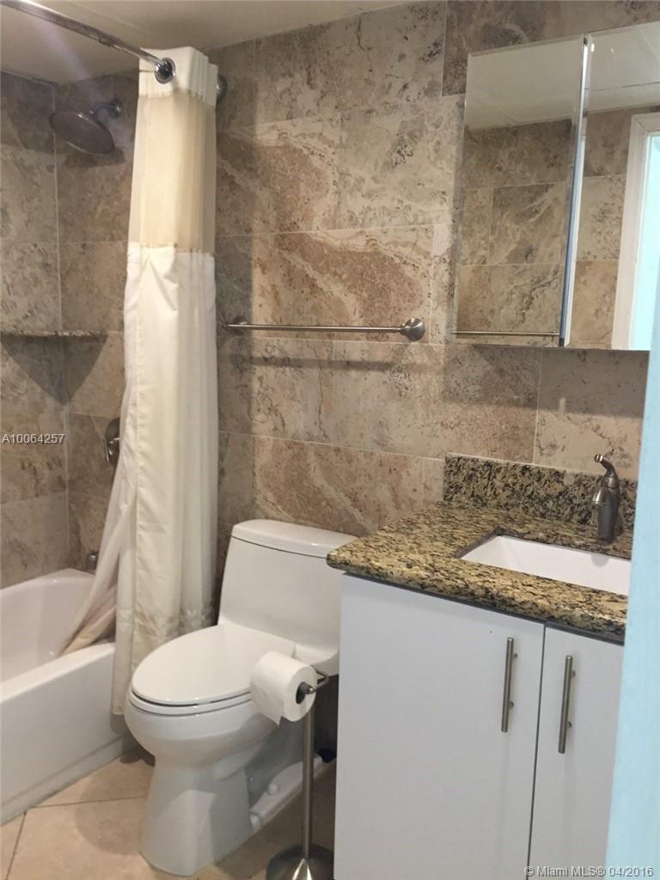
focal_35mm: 29
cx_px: 330
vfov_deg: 61.7
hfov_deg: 48.2
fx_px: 737
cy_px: 440
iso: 100
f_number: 2.2
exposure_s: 1/30
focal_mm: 4.15
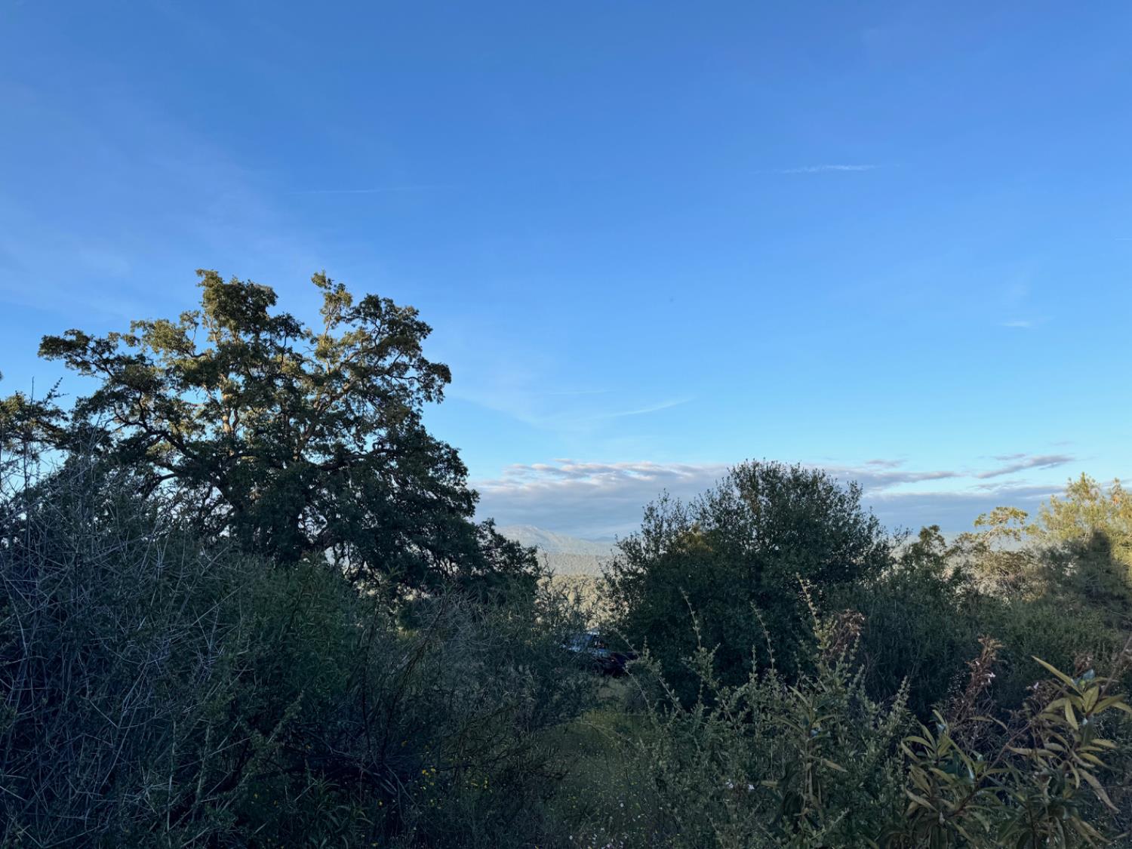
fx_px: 785
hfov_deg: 71.6
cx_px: 566
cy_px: 424
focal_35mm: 24
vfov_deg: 56.8
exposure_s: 1/1923
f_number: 1.78
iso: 80
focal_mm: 6.76
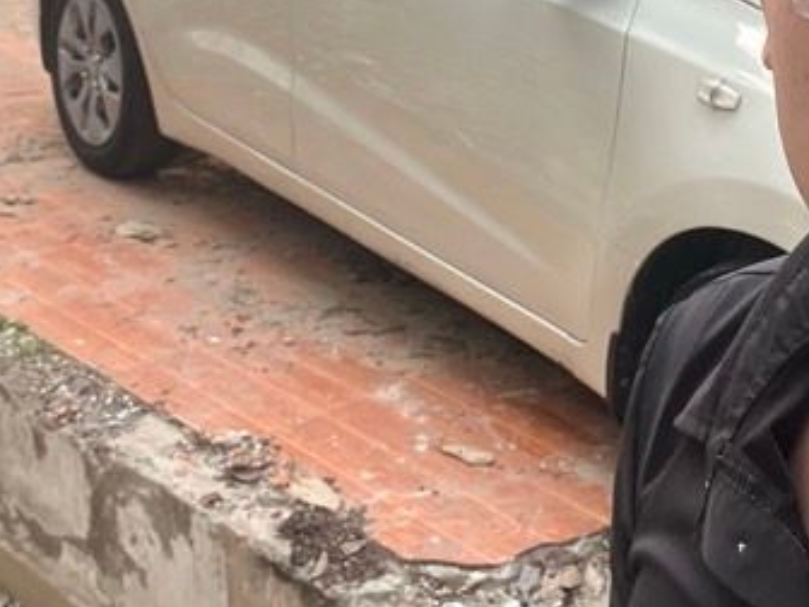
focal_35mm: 70
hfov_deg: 27.4
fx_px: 1636
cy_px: -123
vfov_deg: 19.7
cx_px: 616
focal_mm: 2.71
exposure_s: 1/135
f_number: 2.2
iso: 50
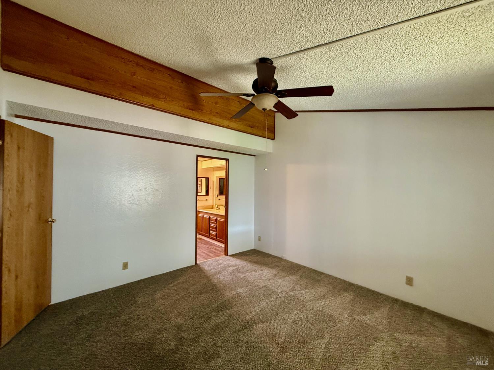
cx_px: 247
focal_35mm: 14
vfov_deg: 85.7
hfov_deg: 102.1
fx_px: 200
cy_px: 185
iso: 320
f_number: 2.2
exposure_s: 1/60
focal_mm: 2.22
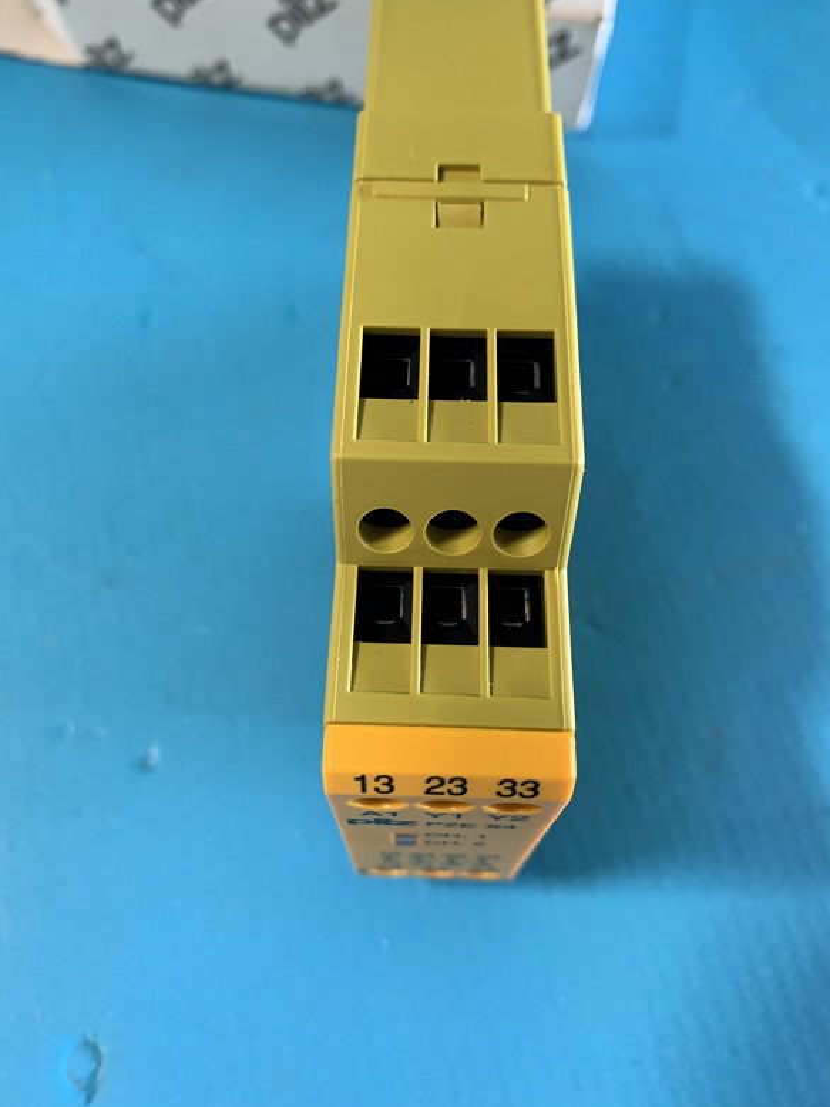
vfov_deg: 65.3
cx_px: 406
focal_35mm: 27
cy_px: 538
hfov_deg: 51.4
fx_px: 863
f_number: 1.8
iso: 200
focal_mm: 4.25
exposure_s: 1/60
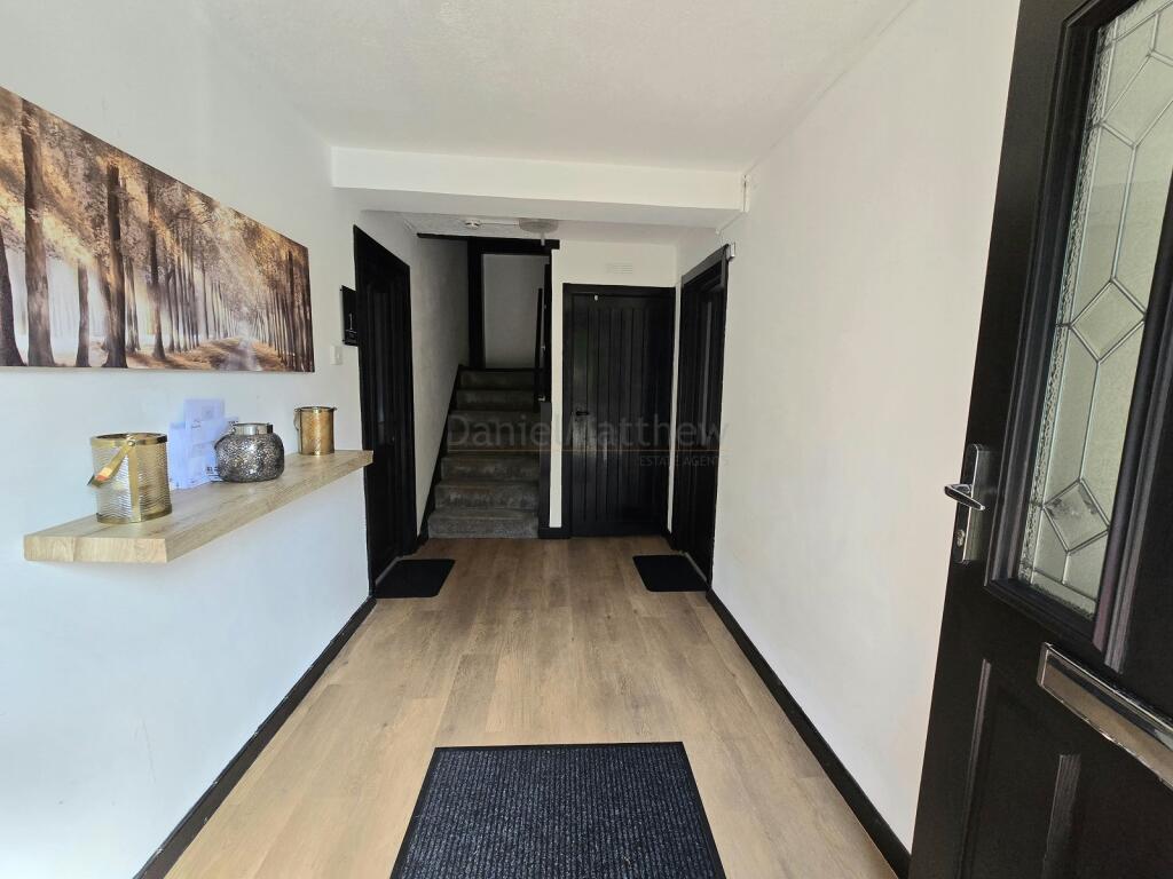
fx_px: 441
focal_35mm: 13
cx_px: 586
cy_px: 440
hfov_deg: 106.2
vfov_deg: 89.9
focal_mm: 2.2
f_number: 2.2
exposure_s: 1/100
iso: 64
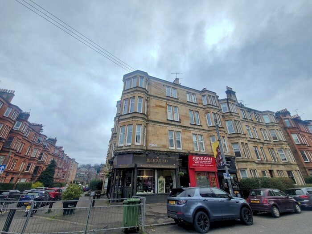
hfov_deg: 106.2
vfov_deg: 89.9
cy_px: 117
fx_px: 117
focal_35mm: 13
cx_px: 156
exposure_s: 1/369
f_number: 2.2
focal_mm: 2.2
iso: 50
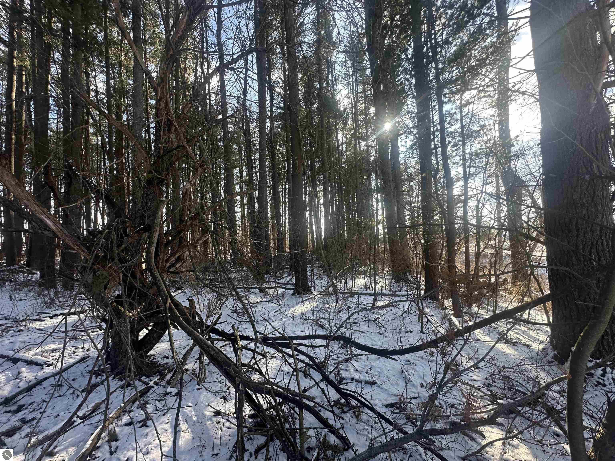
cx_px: 308
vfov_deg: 85.7
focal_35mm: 14
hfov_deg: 102.1
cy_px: 230
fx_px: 249
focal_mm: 2.22
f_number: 2.2
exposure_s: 1/287
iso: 40
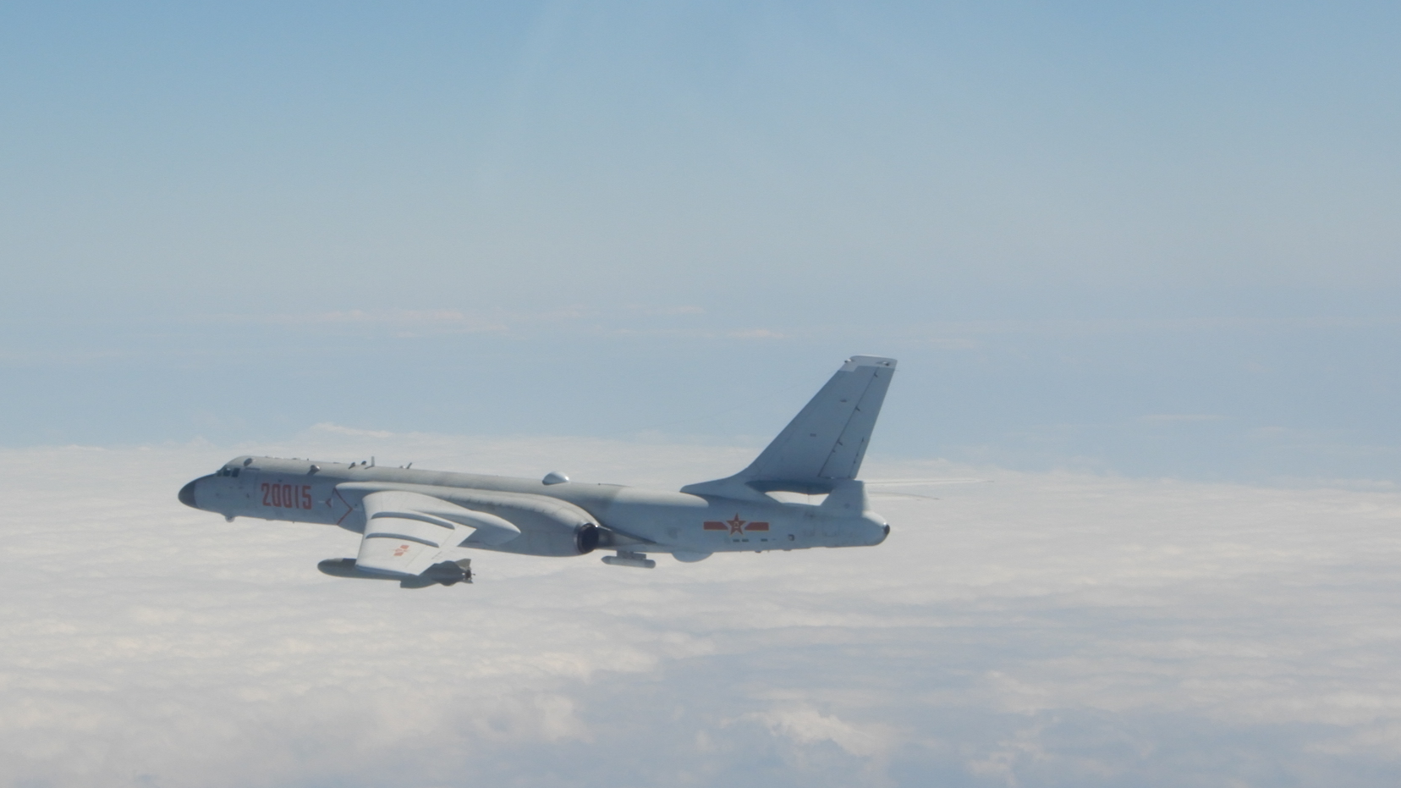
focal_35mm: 142
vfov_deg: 8.5
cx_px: 513
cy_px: 454
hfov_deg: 15.1
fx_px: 5274
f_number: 7.1
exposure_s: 1/500
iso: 80
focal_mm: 16.9
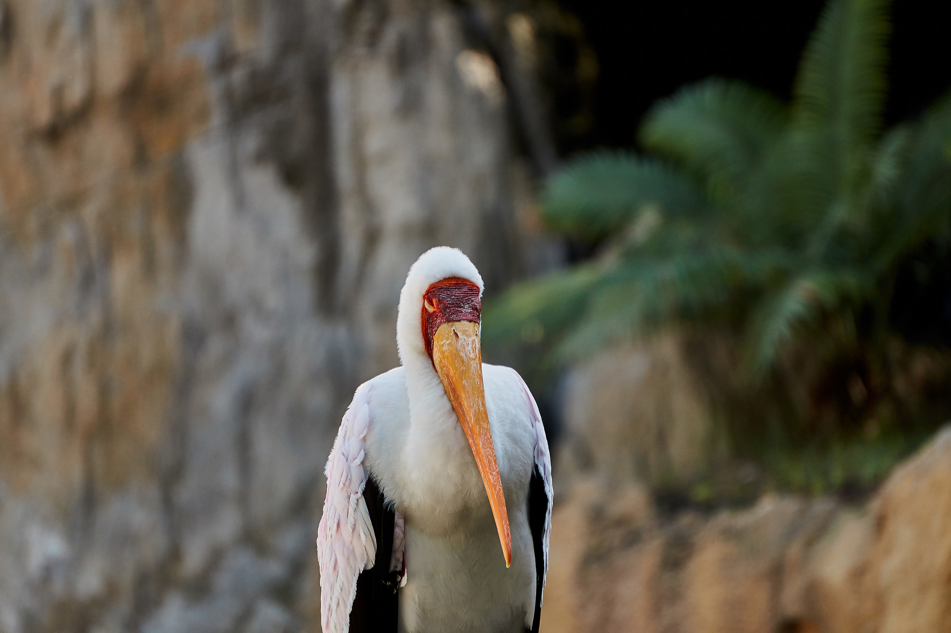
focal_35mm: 315
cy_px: 316
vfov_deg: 4.4
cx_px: 476
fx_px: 8316
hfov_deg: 6.5
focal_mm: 210
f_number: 6.3
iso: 400
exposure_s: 1/160
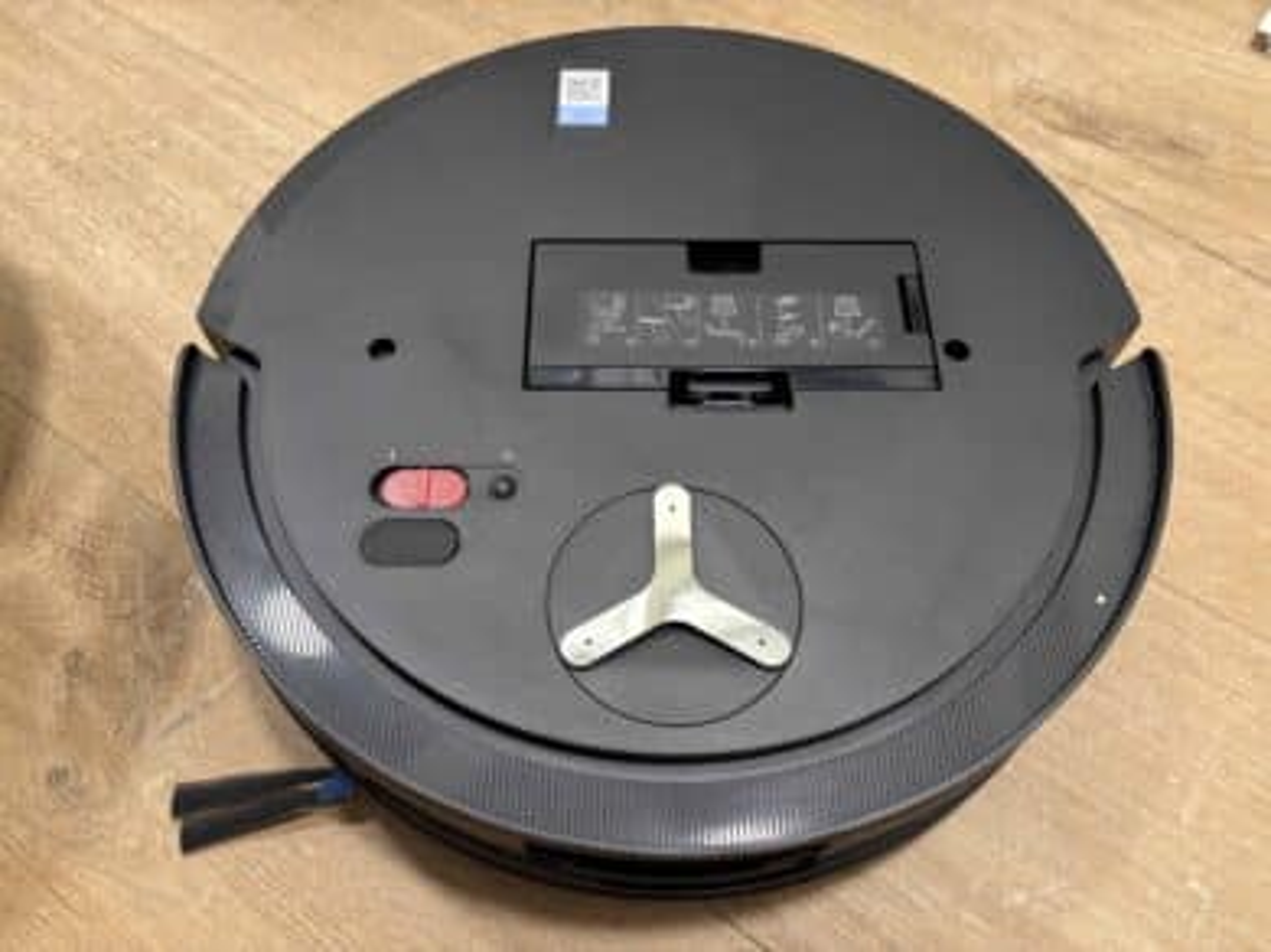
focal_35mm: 26
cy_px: 476
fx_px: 954
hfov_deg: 67.3
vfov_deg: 53.0
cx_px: 636
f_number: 1.6
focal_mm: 5.96
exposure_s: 1/50
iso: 200
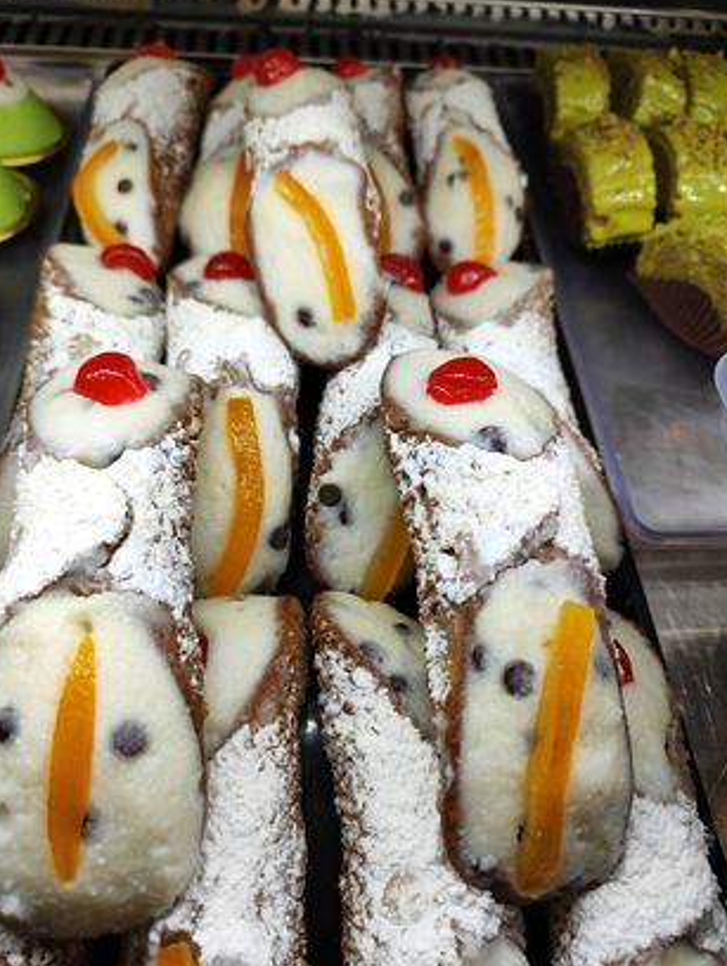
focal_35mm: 24
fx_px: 671
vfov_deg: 71.5
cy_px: 488
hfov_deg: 56.9
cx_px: 358
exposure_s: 1/110
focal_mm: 5.59
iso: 50
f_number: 1.88
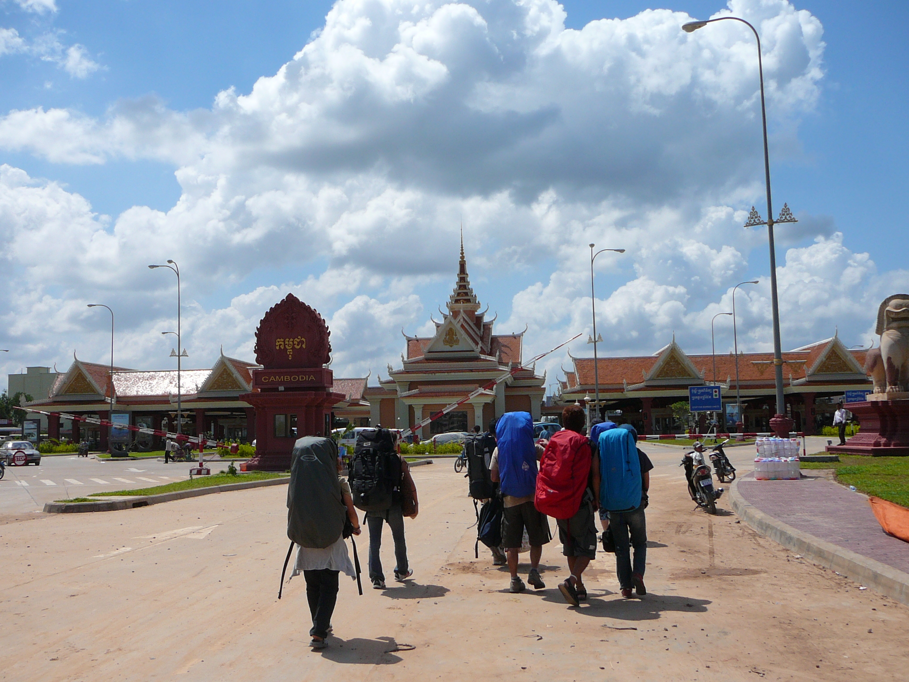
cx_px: 454
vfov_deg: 40.7
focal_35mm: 35
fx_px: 919
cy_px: 341
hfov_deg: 52.6
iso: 80
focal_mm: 5.2
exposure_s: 1/1000
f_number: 5
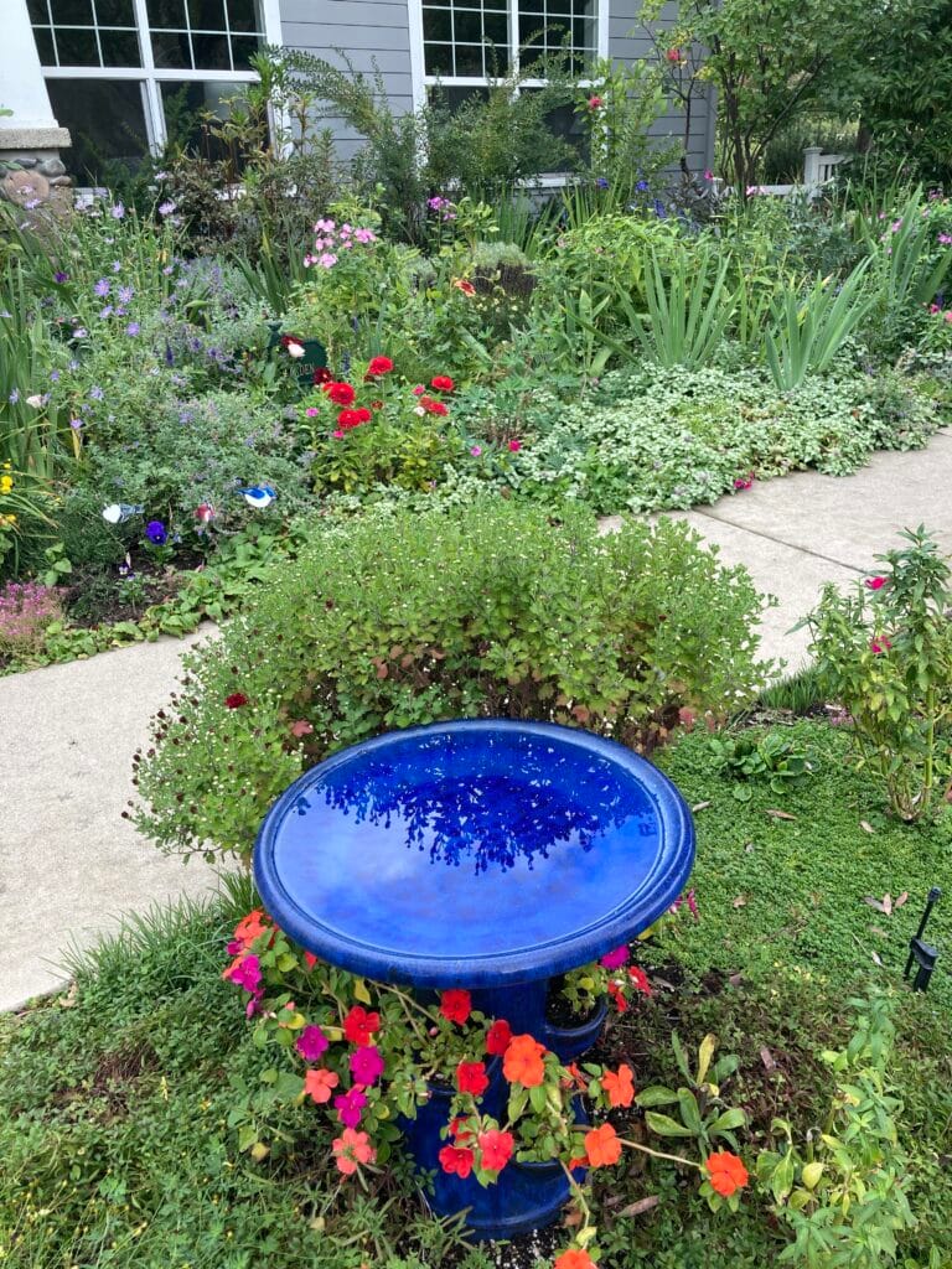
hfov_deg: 49.7
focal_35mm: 28
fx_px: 1027
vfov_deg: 63.4
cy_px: 634
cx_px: 476
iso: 20
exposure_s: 1/163
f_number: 1.8
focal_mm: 3.99
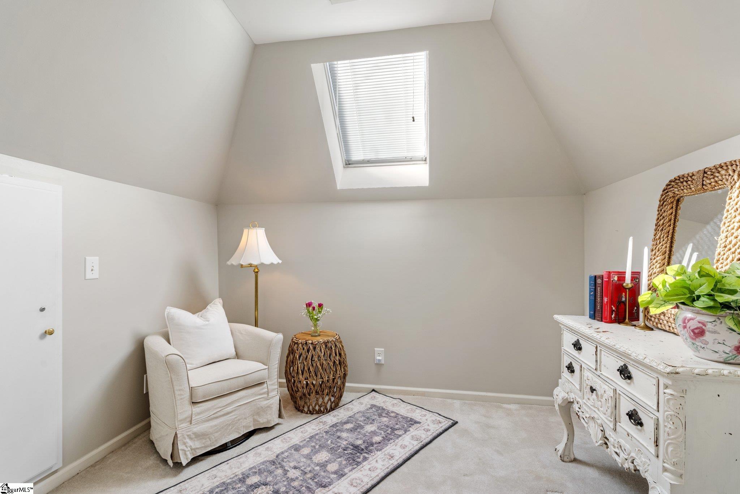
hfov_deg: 96.7
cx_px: 370
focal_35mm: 16
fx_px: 329
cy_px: 247
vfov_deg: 73.7
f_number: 9
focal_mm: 16
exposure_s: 1/100
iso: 200
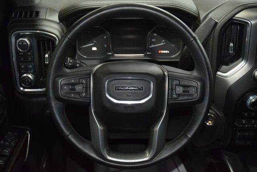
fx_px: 332
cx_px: 128
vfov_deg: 29.0
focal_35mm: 46
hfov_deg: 42.3
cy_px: 86
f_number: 4
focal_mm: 31
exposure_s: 1/20
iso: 1250
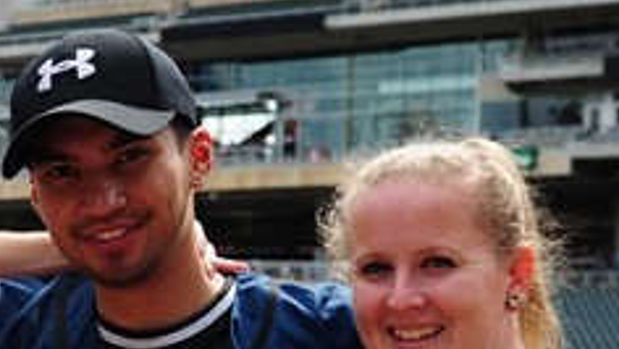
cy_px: 489
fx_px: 2480
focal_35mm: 151
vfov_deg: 7.9
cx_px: -94
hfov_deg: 13.9
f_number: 4
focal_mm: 34
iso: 400
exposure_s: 1/1600
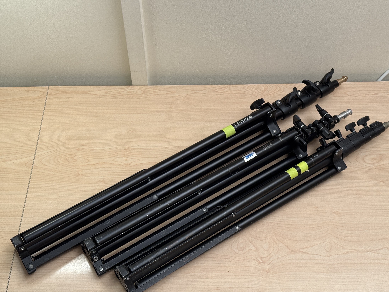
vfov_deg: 30.3
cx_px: 194
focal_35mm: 48
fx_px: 539
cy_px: 146
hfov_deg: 39.7
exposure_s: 1/100
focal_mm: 6.76
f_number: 1.78
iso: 80
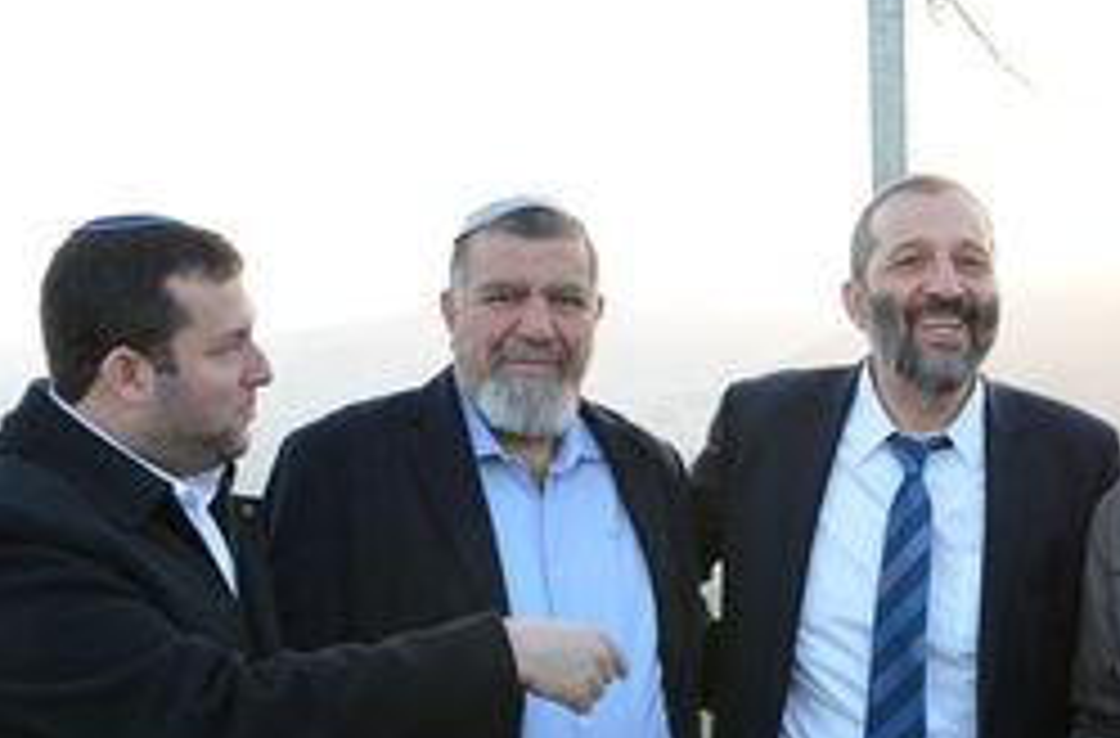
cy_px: 450
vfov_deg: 25.3
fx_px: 1643
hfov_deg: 37.5
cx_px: 670
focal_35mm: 53
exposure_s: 1/200
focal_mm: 22
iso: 1600
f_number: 7.1
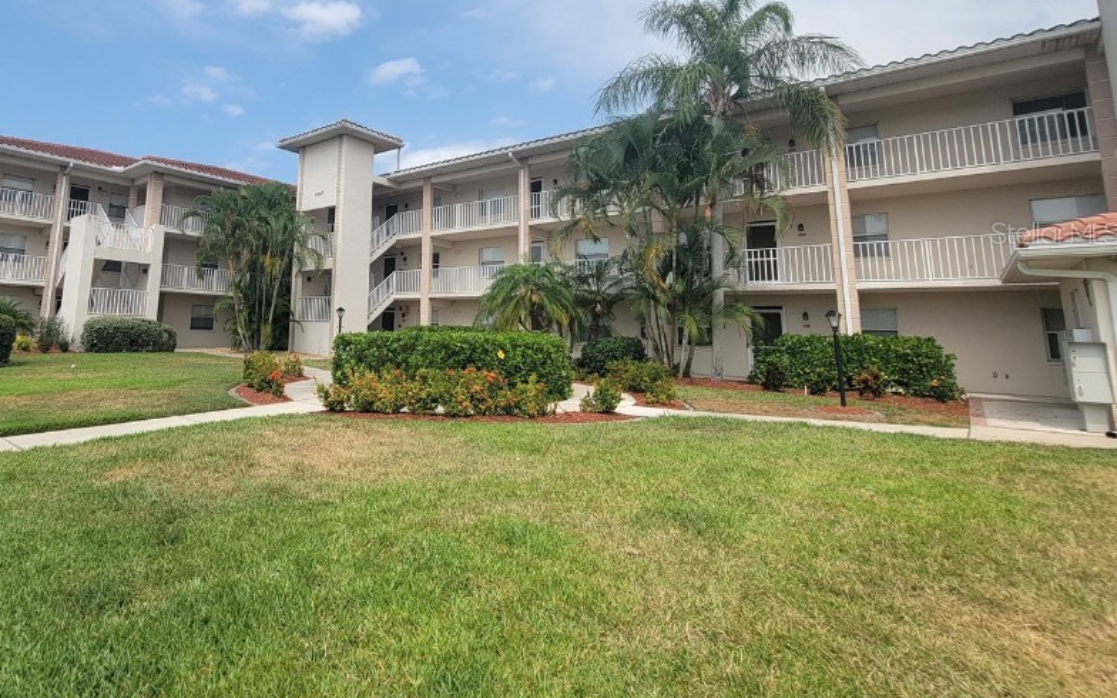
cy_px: 232
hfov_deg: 88.6
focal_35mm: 18
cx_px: 396
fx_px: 548
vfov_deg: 63.3
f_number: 2.2
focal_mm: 2.2
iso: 50
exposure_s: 1/2000
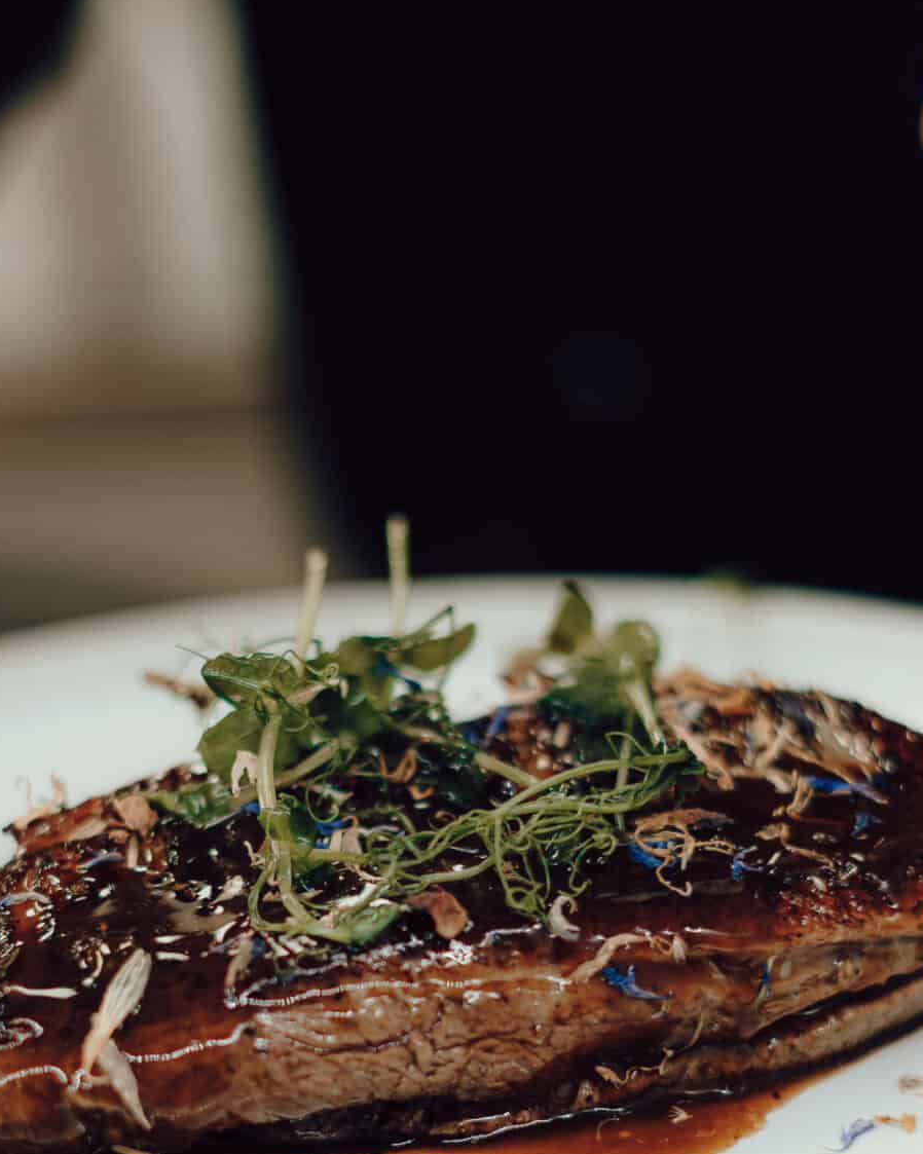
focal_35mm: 107
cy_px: 882
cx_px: 427
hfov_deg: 14.4
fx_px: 3655
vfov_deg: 17.8
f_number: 1.8
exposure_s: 1/250
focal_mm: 50
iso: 640
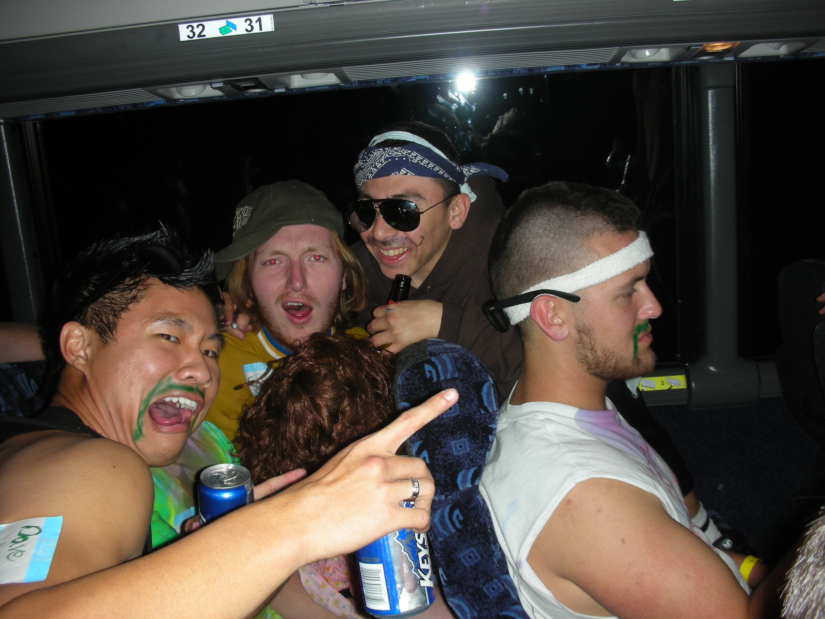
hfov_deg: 52.6
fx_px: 834
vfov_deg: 40.7
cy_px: 310
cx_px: 412
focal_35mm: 35
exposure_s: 1/60.1
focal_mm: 5.8
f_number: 3
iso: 53
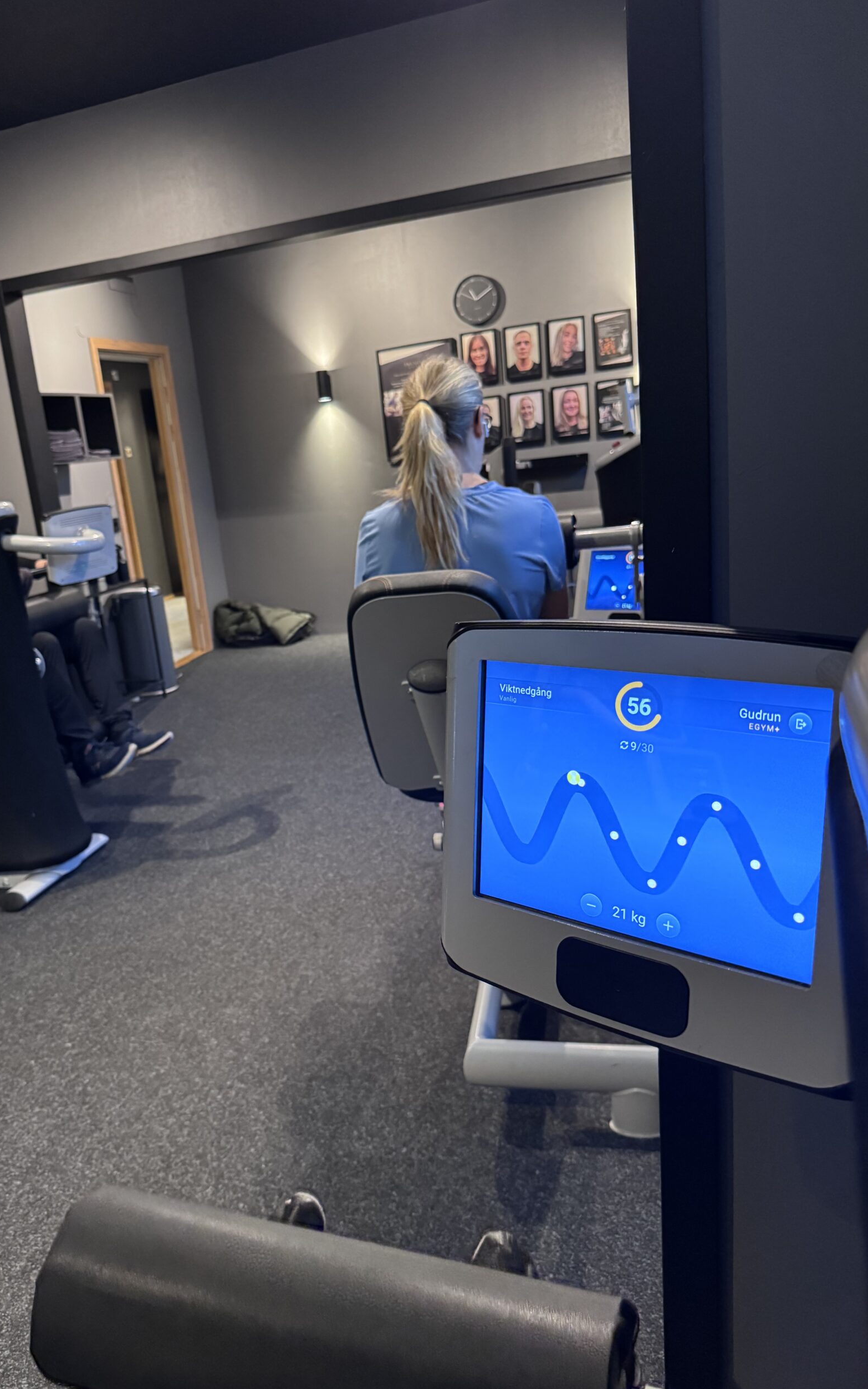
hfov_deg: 47.3
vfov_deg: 70.4
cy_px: 700
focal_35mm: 26
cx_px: 339
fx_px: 984
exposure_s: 1/50
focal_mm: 6.76
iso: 800
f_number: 1.78
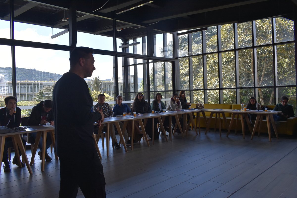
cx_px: 148
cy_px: 99
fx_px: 247
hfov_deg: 61.9
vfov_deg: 43.6
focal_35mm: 30
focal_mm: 20
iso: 640
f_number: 8
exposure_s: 1/500
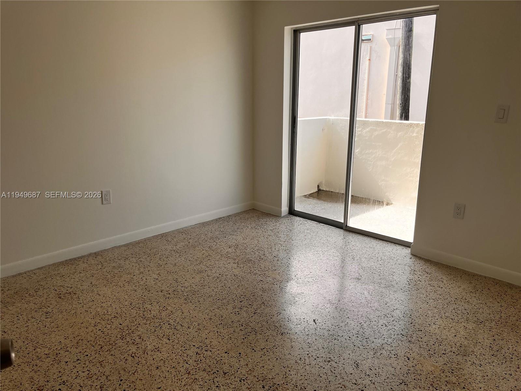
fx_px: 391
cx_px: 260
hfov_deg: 67.3
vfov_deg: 53.1
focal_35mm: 26
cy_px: 196
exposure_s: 1/852
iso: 50
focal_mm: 5.1
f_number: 1.6
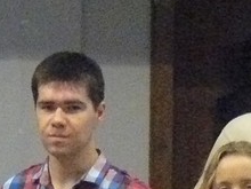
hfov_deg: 10.0
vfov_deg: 7.5
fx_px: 1421
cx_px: -39
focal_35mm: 196
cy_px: 277
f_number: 2.8
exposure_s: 1/100
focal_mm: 6
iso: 800
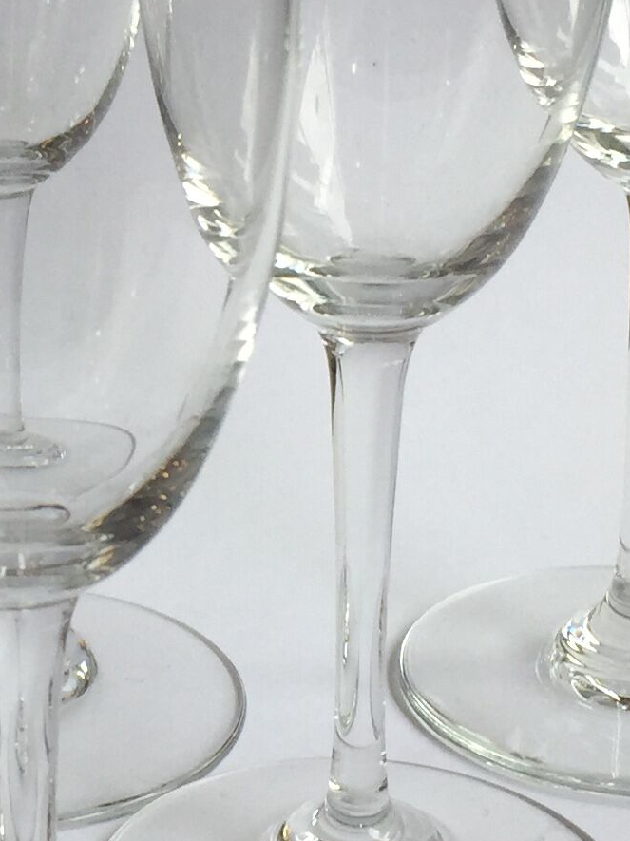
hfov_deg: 13.6
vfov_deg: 18.4
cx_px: -14
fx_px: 2598
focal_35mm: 107
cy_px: 358
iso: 32
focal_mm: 4.15
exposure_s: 1/203
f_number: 2.2
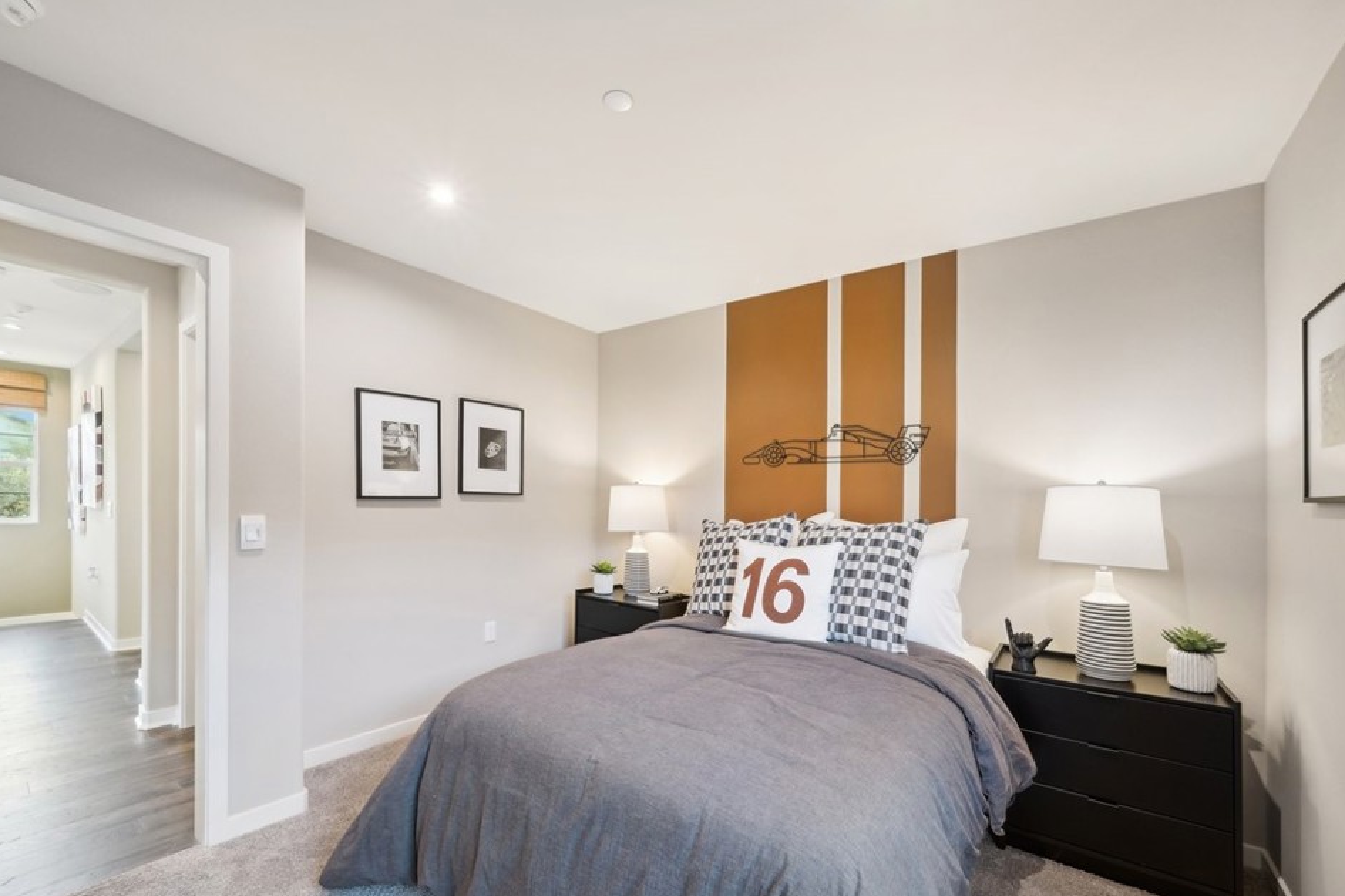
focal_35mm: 13
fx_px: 486
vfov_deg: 85.4
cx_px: 668
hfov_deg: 108.3
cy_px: 459
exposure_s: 1/13
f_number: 8
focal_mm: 12
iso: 400
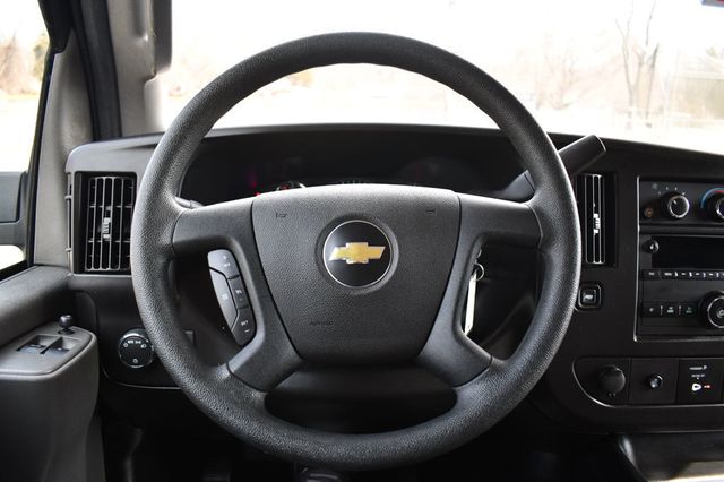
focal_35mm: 27
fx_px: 543
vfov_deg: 47.9
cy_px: 241
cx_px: 362
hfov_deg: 67.4
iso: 640
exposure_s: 1/250
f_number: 3.5
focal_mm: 18
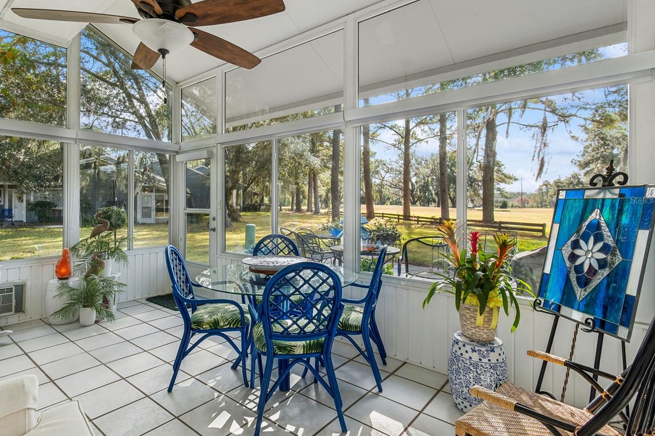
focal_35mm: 18
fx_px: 327
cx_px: 281
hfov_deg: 89.4
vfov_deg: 67.2
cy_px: 200
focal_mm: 10
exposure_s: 1/60
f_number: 8
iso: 200
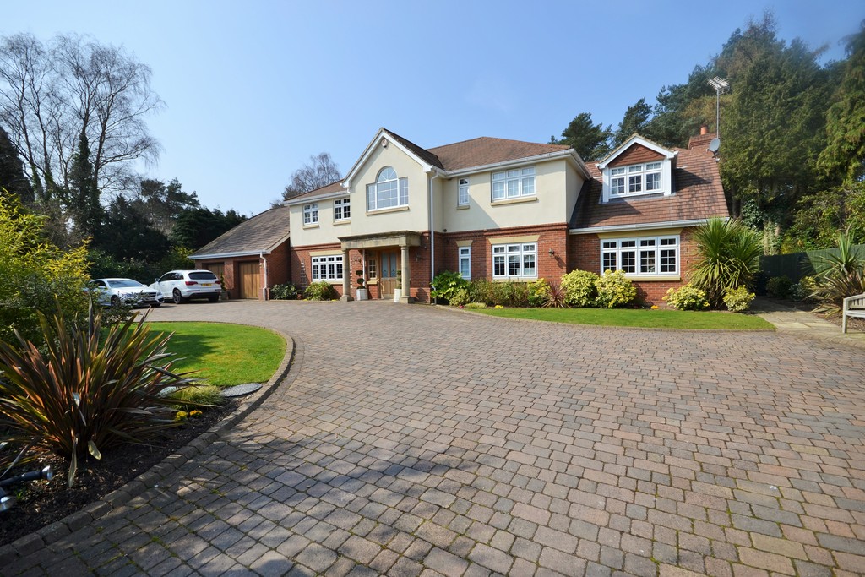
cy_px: 288
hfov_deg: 100.4
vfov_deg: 77.3
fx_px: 360
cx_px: 432
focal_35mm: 15
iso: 100
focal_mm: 10
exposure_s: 1/320
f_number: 6.3
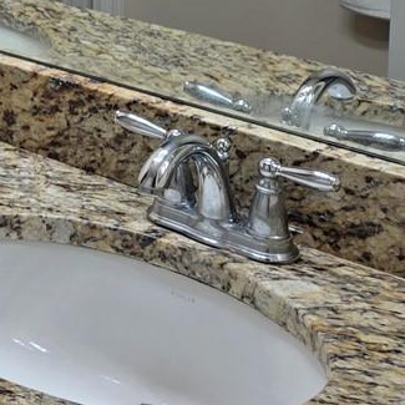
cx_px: -289
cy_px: -203
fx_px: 1324
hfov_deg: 15.4
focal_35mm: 100
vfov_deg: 16.0
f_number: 1.8
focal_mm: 5.4
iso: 25
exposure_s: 1/138
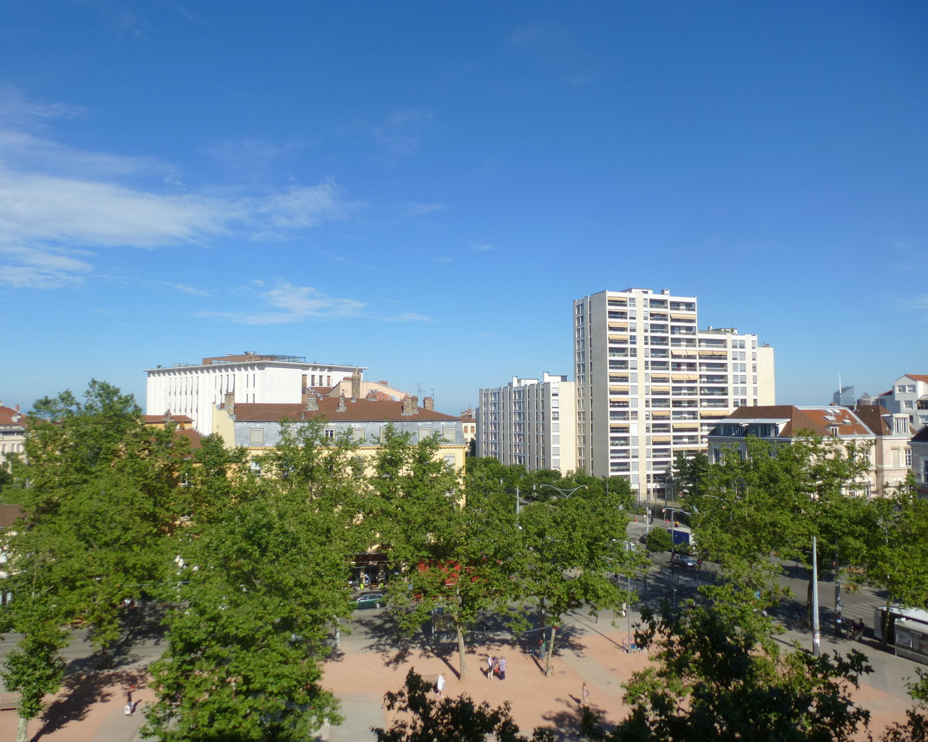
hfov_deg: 66.0
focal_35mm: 26
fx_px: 714
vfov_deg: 54.9
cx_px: 447
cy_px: 371
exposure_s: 1/1600
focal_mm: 4.3
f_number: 3.3
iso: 100
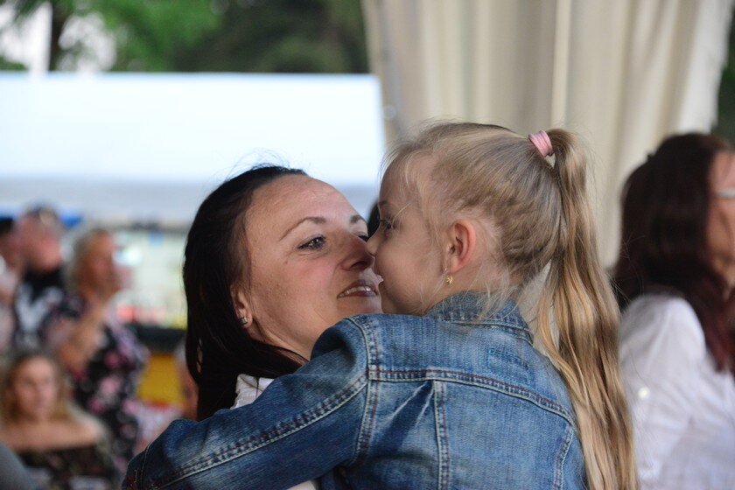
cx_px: 368
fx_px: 2491
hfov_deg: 16.8
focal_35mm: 122
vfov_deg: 11.2
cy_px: 245
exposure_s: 1/125
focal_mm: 122
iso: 5600
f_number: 5.6
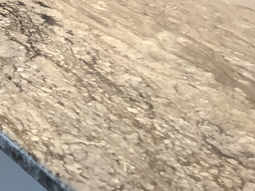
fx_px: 722
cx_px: -137
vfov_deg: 14.5
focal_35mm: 98
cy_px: -50
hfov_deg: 17.8
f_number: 2.4
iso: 160
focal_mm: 3.3
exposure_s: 1/50
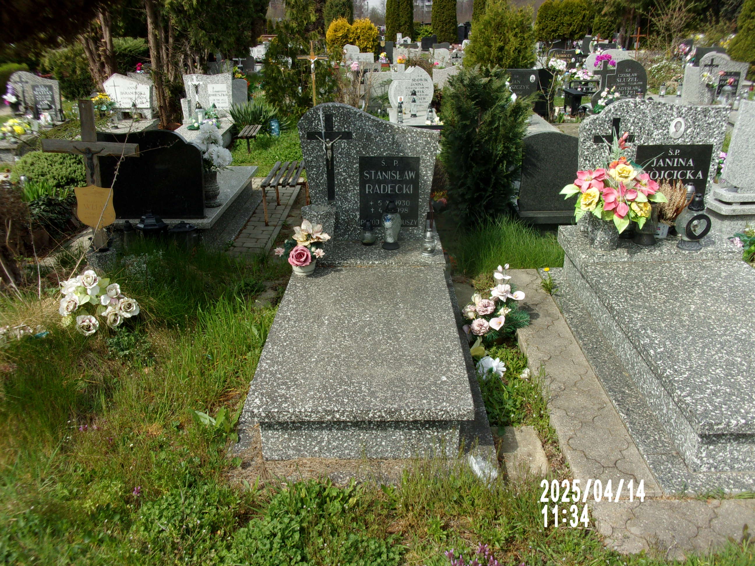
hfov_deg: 63.4
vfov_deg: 49.7
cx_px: 378
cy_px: 283
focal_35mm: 28
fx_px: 611
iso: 80
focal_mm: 5.1
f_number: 10.8
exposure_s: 1/80
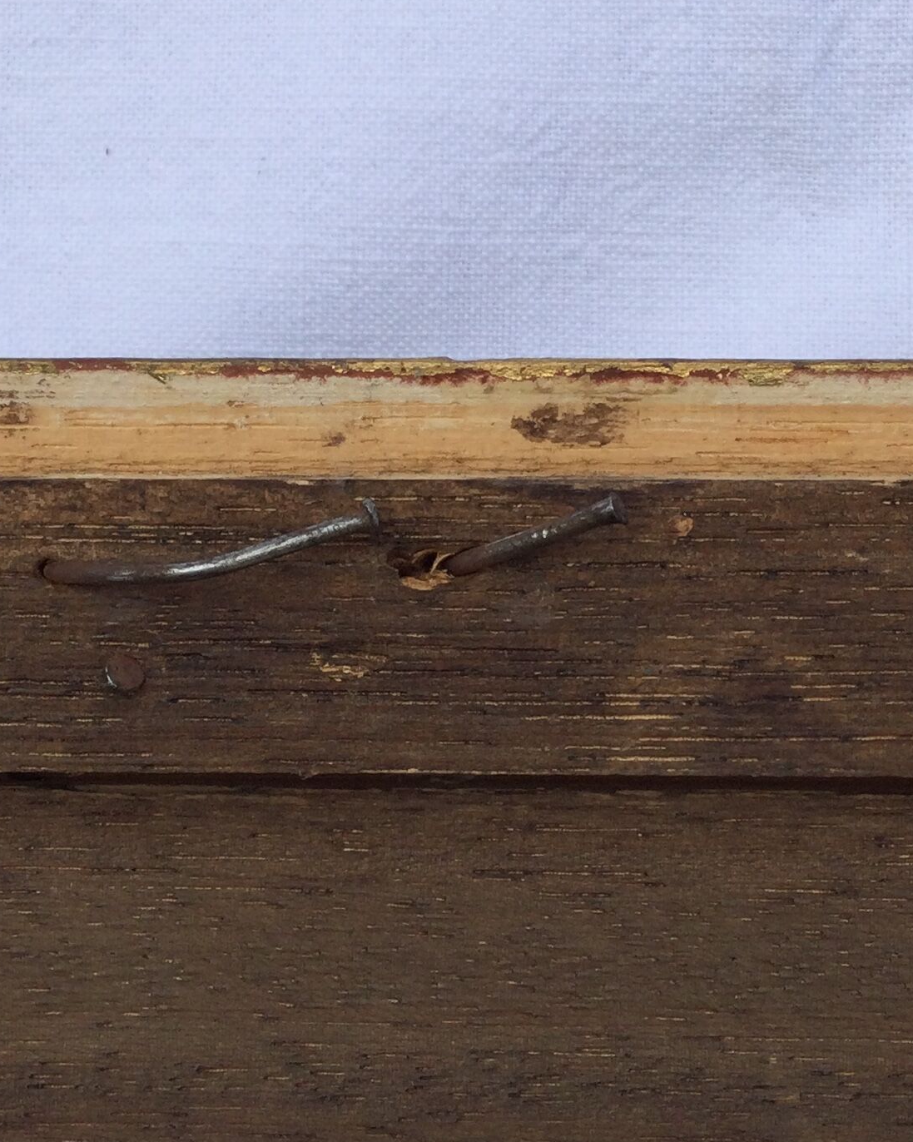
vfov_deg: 26.3
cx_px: 489
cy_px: 429
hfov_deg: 21.3
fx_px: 2433
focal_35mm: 72
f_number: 2.4
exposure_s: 1/696
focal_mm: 3.3
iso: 25
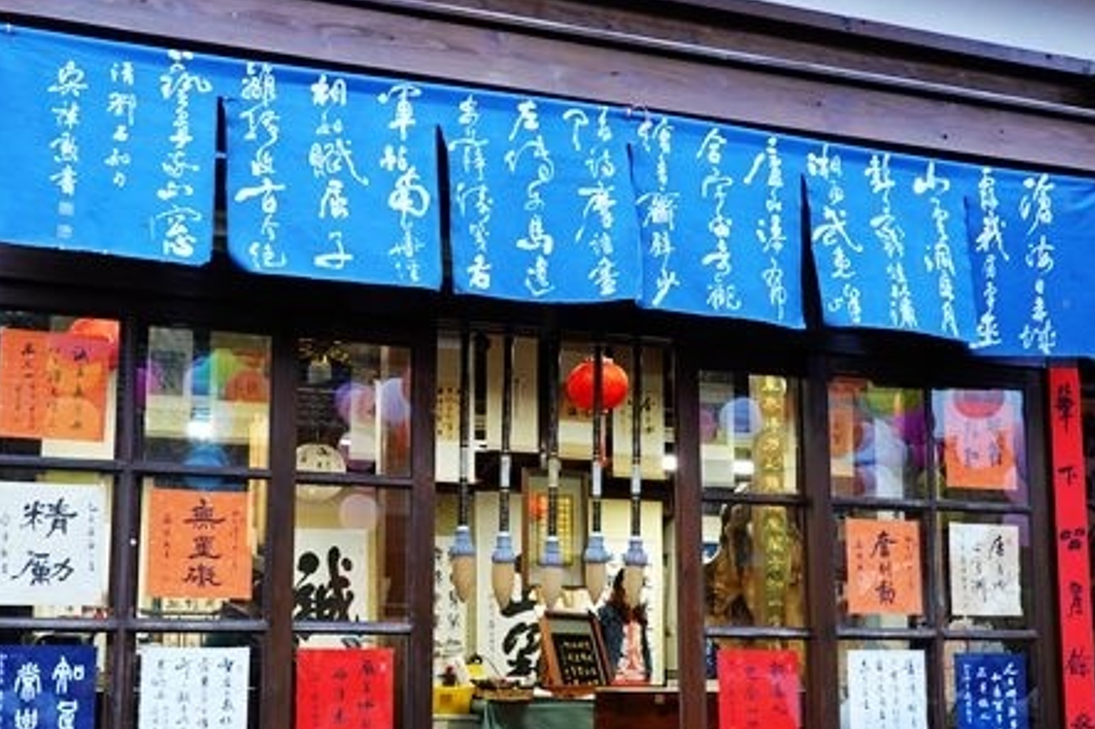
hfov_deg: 44.4
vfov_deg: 30.3
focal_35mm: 44
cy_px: 488
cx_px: 482
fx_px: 1338
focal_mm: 11.06
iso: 800
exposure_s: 1/25
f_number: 3.2
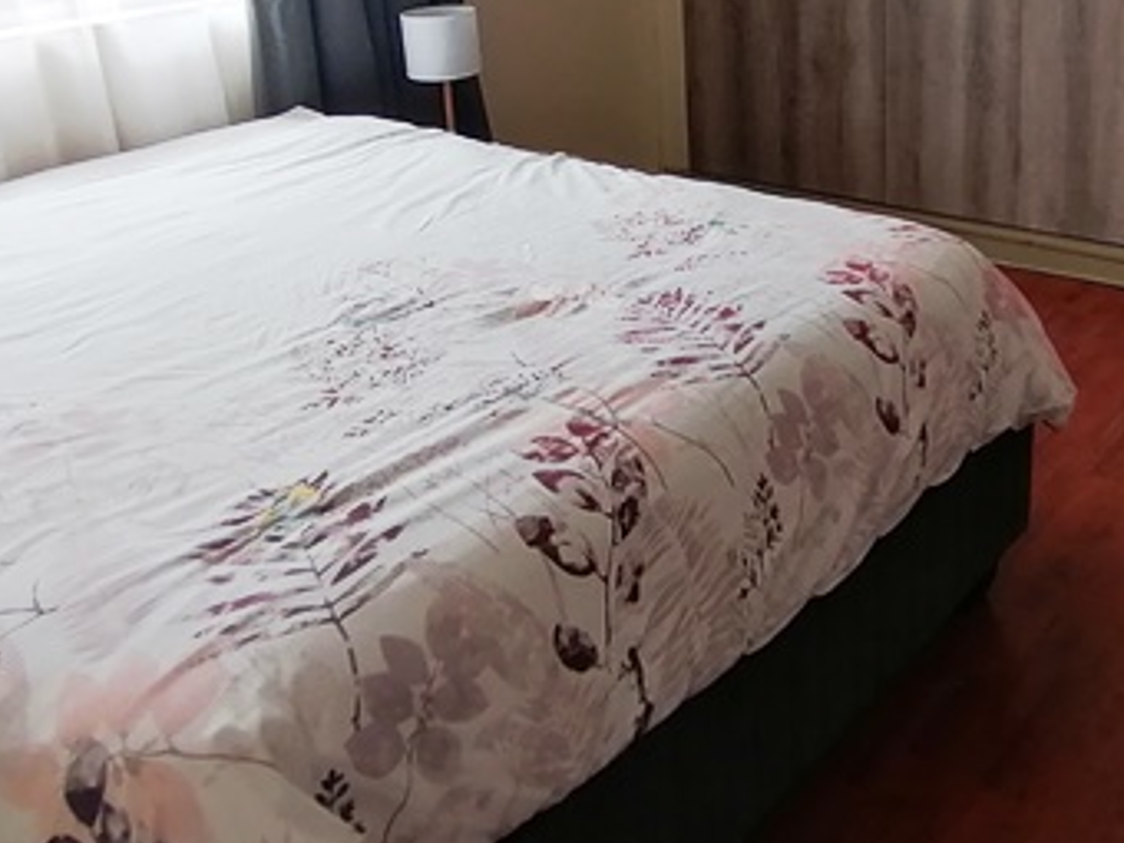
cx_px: 764
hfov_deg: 46.0
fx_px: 1299
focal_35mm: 40
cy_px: 112
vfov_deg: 34.3
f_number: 2.4
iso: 50
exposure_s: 1/100
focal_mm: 2.7
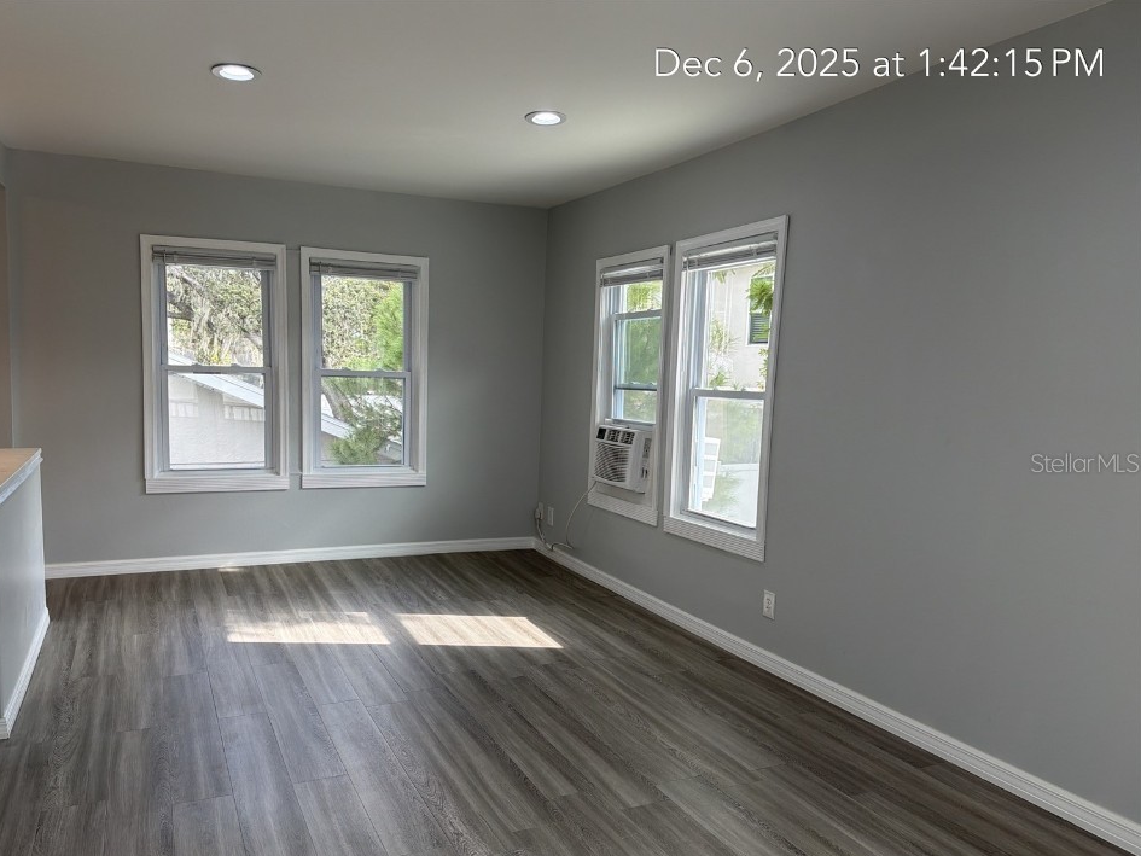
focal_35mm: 26
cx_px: 526
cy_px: 462
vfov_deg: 53.0
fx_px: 857
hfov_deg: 67.2
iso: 64
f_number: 1.78
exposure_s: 1/290
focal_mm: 6.76
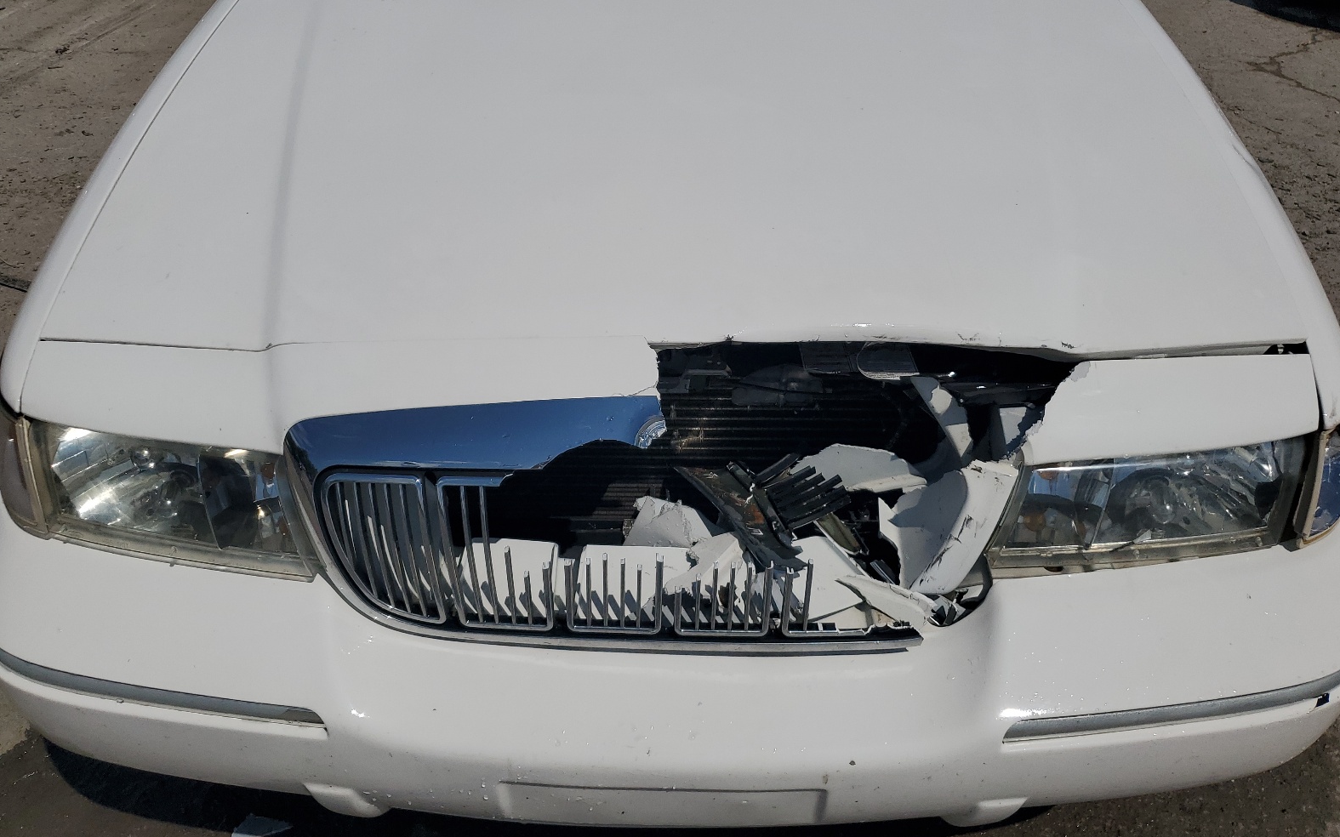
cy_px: 346
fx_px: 1022
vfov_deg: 44.4
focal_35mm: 28
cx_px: 680
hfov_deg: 66.5
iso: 52
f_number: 1.5
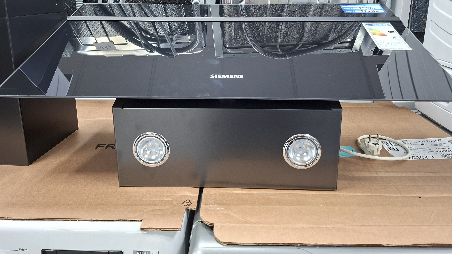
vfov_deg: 43.6
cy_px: 79
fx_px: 312
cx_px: 223
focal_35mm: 26
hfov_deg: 71.9
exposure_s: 1/33
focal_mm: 5.54
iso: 250
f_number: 1.8
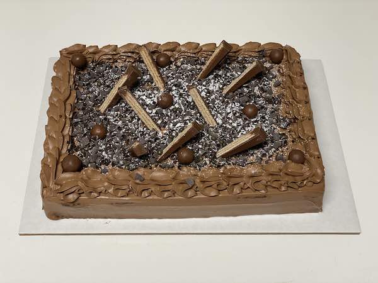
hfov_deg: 36.8
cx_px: 189
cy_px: 142
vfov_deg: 28.0
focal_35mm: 52
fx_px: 568
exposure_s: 1/60
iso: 100
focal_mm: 6
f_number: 2
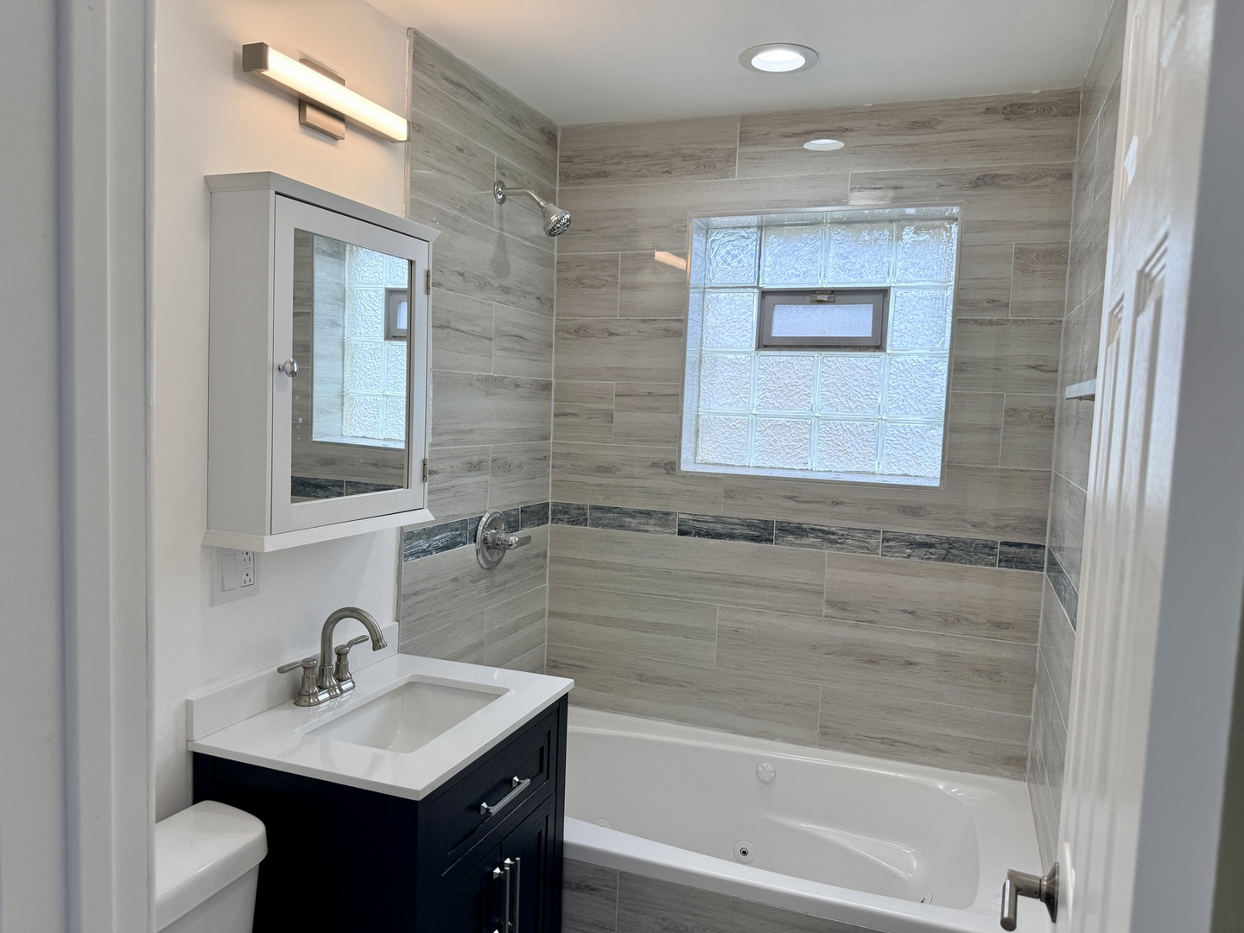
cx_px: 622
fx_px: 862
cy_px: 466
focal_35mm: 24
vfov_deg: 56.8
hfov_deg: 71.6
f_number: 1.78
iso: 80
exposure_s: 1/342
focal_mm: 6.76
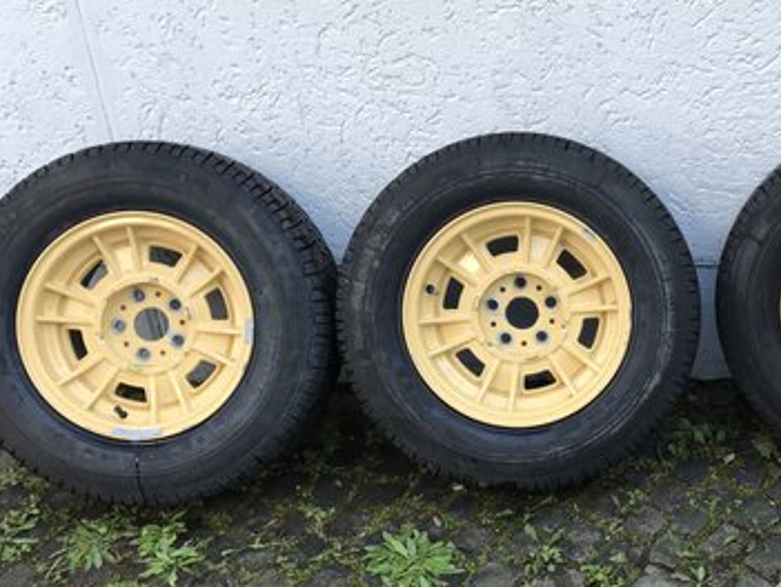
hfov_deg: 35.2
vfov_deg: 28.6
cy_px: 334
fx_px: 1152
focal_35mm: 51
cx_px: 710
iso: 25
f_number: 1.8
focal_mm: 3.99
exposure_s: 1/100
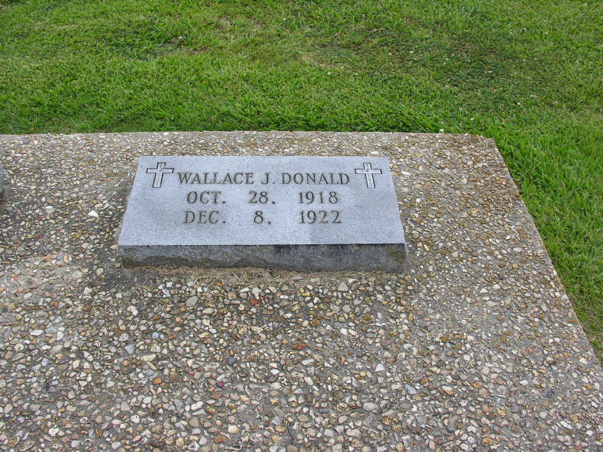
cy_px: 226
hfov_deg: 52.6
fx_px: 610
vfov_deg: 40.7
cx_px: 302
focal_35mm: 35
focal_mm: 8.9
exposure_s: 1/152
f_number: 5
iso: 50
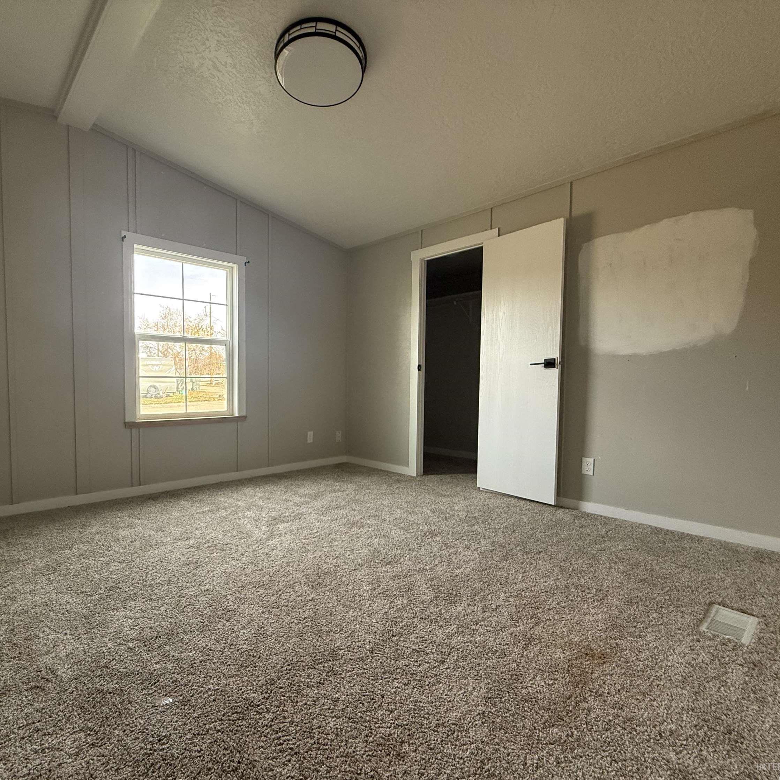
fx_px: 433
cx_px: 301
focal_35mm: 17
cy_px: 401
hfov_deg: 82.7
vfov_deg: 83.9
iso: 200
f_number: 2.2
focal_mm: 2.22
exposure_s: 1/99
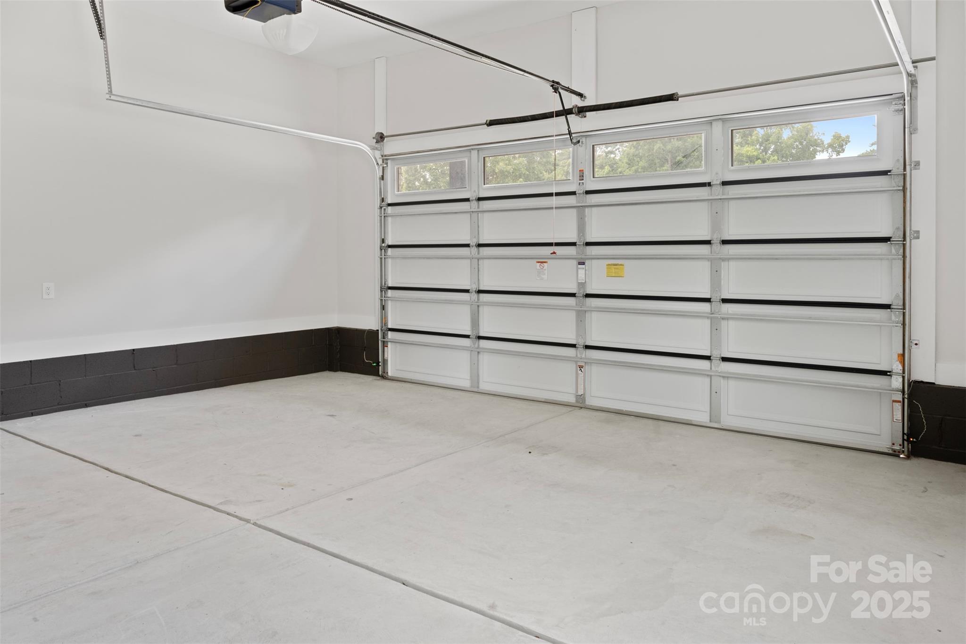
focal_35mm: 24
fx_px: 644
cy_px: 322
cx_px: 483
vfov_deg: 53.1
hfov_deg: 73.7
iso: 320
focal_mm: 24
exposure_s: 1/4
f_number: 9
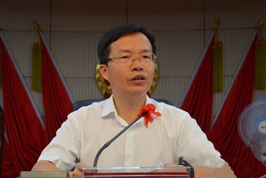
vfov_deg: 28.1
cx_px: 133
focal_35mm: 48
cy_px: 89
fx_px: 355
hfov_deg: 41.1
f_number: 4.2
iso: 800
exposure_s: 1/60
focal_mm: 32
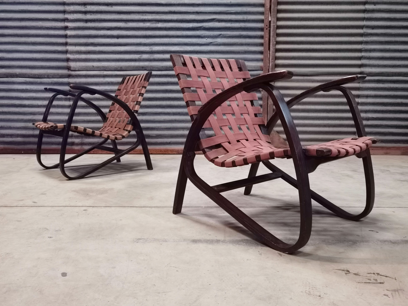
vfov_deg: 46.8
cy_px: 153
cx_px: 204
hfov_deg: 60.0
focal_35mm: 30
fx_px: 354
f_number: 1.9
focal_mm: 6.71
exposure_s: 1/20
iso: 640
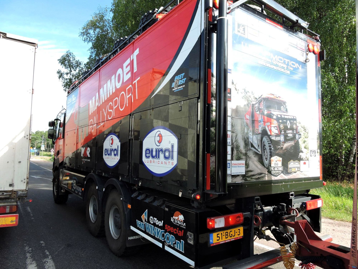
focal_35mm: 24
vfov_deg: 56.8
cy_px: 134
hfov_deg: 71.6
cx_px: 179
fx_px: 248
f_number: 3.3
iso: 100
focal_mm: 4.3
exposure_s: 1/320
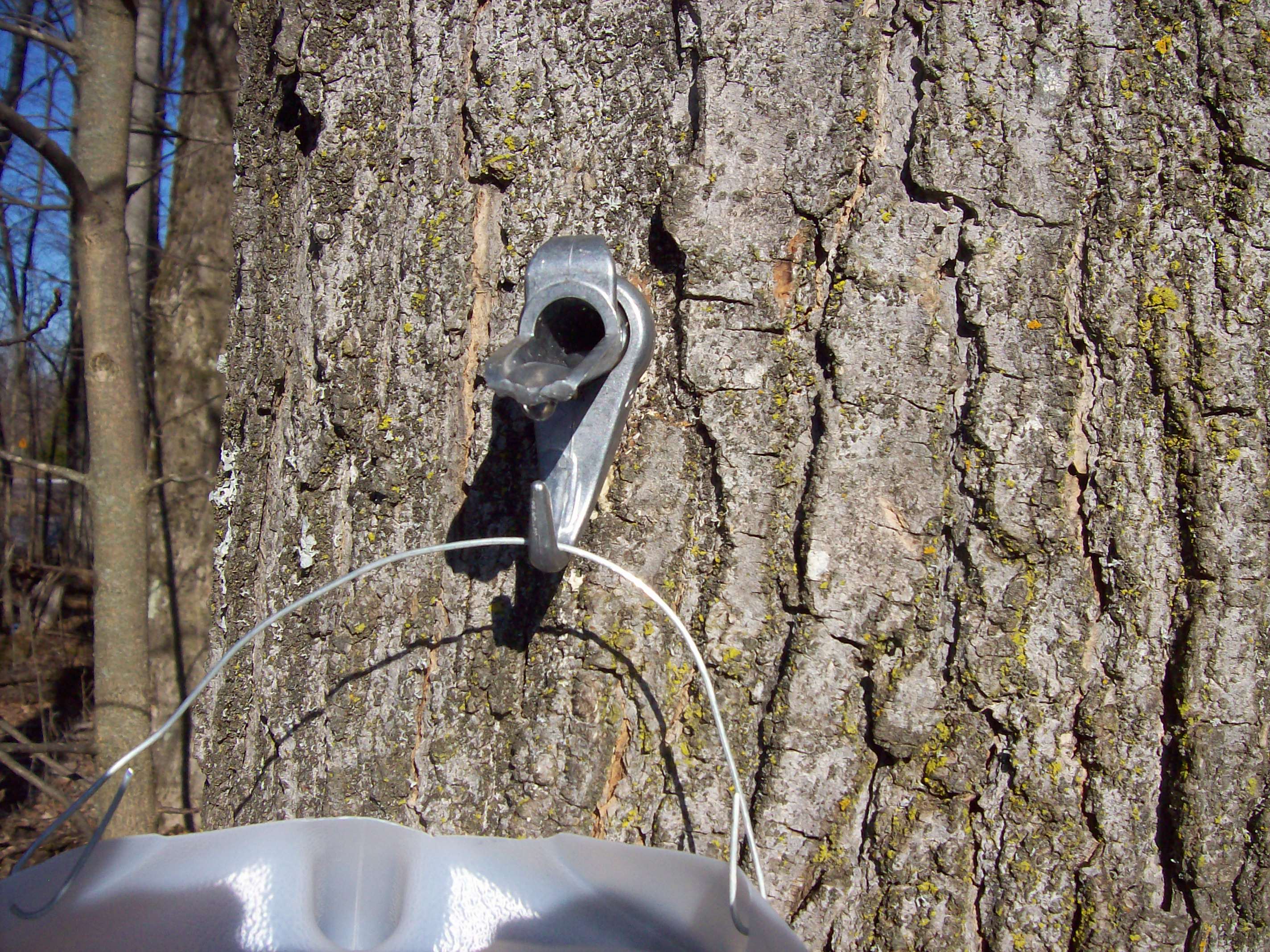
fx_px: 1320
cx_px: 635
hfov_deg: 51.4
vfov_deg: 39.6
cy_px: 476
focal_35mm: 36
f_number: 4.8
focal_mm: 6
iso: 80
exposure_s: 1/850
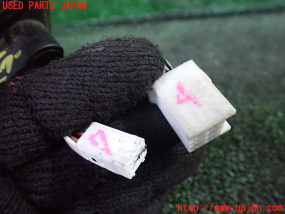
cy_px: 107
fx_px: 247
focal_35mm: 30
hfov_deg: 60.0
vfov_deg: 46.8
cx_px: 142
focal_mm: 5.4
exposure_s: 1/30
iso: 1000
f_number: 2.3
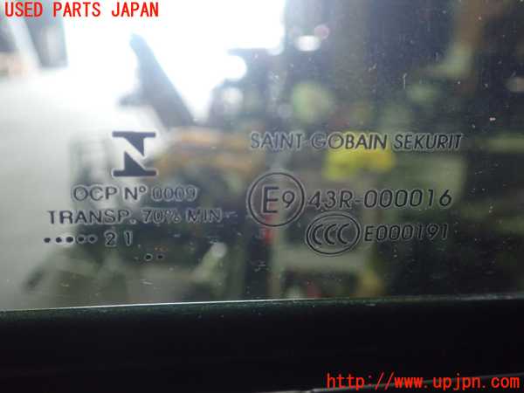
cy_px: 196
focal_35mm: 36
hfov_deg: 51.4
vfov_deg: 39.7
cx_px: 262
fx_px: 545
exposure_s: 1/40
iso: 640
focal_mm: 6.37
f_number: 2.5
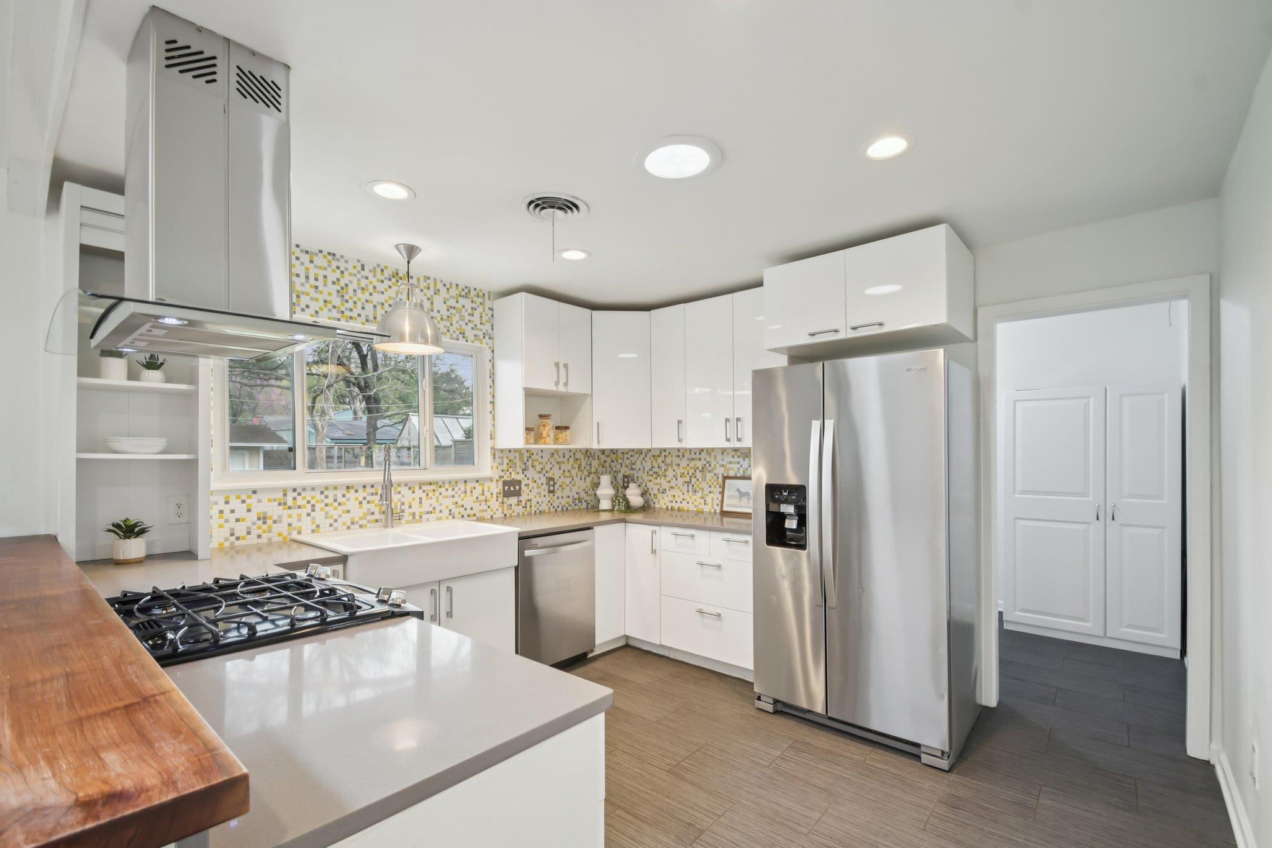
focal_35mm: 15
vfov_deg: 77.3
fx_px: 530
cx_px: 636
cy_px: 424
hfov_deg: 100.4
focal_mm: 10
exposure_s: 1/8
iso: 400
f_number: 8
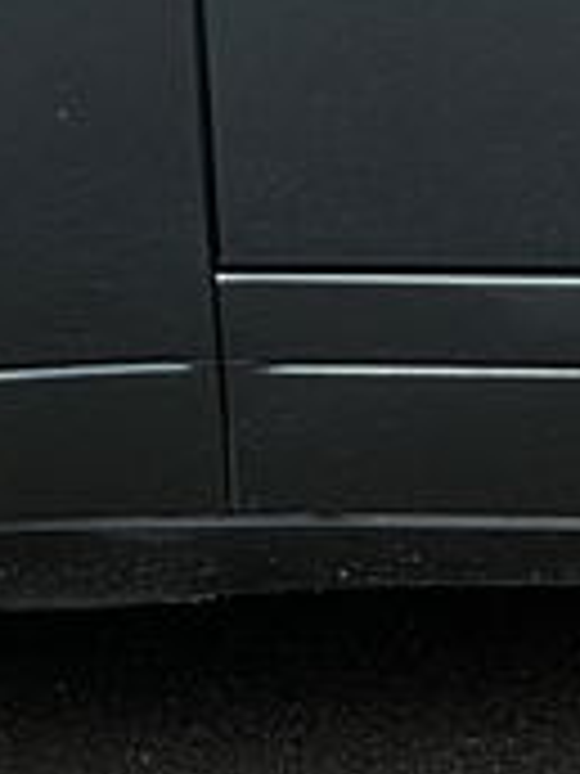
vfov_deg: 4.3
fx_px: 10232
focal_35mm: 458
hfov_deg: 3.2
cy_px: -486
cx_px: -845
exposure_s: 1/99
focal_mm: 9
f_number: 2.8
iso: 25
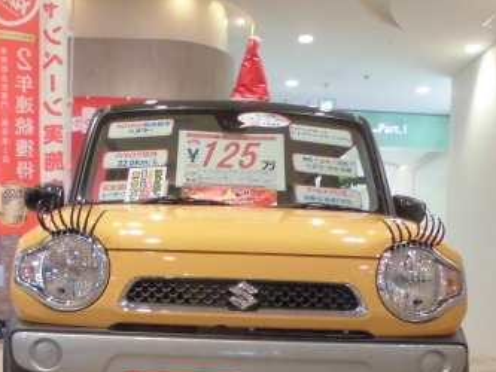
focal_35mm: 50
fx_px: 717
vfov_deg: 28.1
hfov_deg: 38.0
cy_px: 330
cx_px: 194
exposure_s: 1/60
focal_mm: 4.6
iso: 400
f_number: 3.5
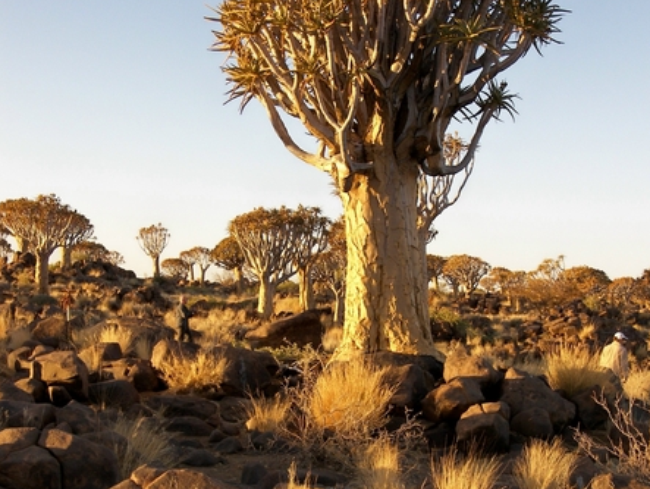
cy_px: 342
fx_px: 1297
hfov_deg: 28.1
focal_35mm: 69
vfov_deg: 21.2
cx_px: 324
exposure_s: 1/200
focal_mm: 10.7
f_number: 3.6
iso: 50
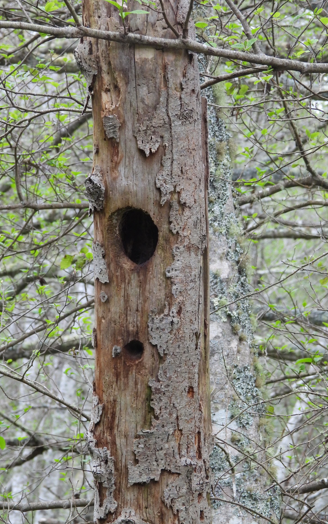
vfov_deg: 9.8
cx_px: 173
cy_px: 261
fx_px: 3047
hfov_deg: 6.2
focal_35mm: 213
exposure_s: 1/160
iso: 400
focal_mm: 35.7
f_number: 4.5
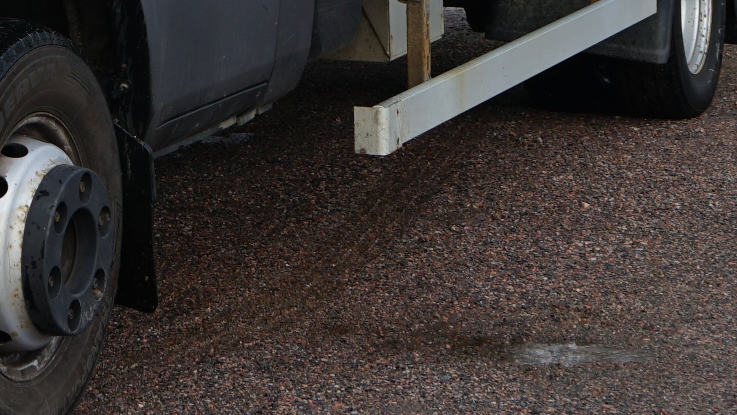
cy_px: -373
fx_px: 2834
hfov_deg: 14.4
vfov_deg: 8.0
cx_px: -116
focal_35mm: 145
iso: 100
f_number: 11
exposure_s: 1/100
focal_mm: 34
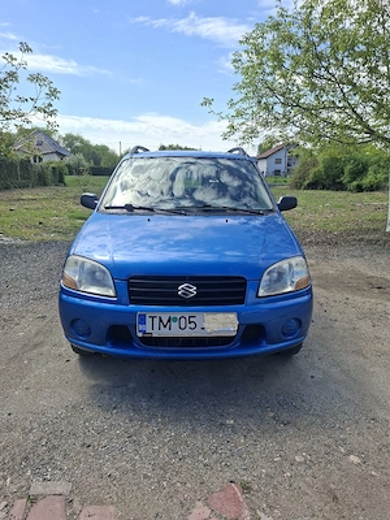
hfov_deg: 58.9
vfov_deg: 73.9
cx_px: 195
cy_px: 260
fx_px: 346
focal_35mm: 23
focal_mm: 5.54
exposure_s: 1/2000
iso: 50
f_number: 1.8
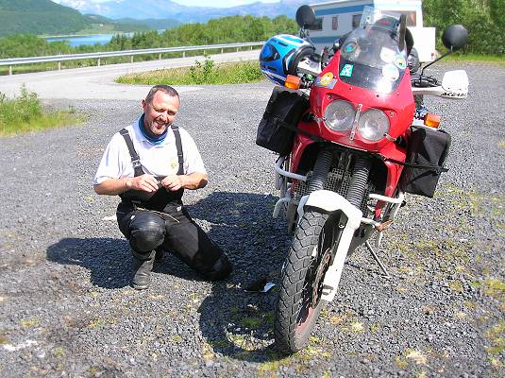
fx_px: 554
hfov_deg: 49.0
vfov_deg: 37.7
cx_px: 252
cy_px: 189
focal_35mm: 38
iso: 50
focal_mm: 6.4
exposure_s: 1/157
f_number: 5
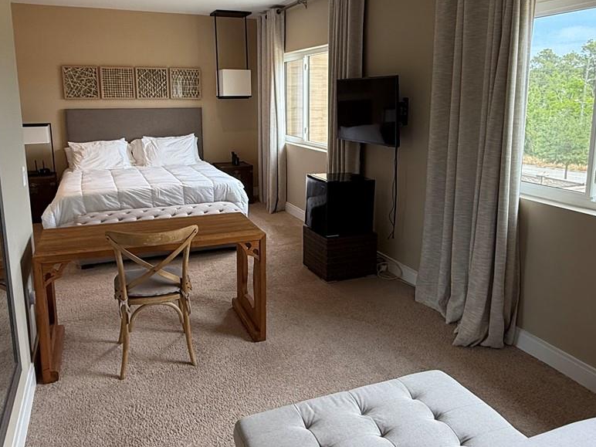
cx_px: 303
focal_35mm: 29
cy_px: 183
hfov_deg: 61.7
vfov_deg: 48.0
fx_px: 499
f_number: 2.2
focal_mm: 2.22
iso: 100
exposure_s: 1/99
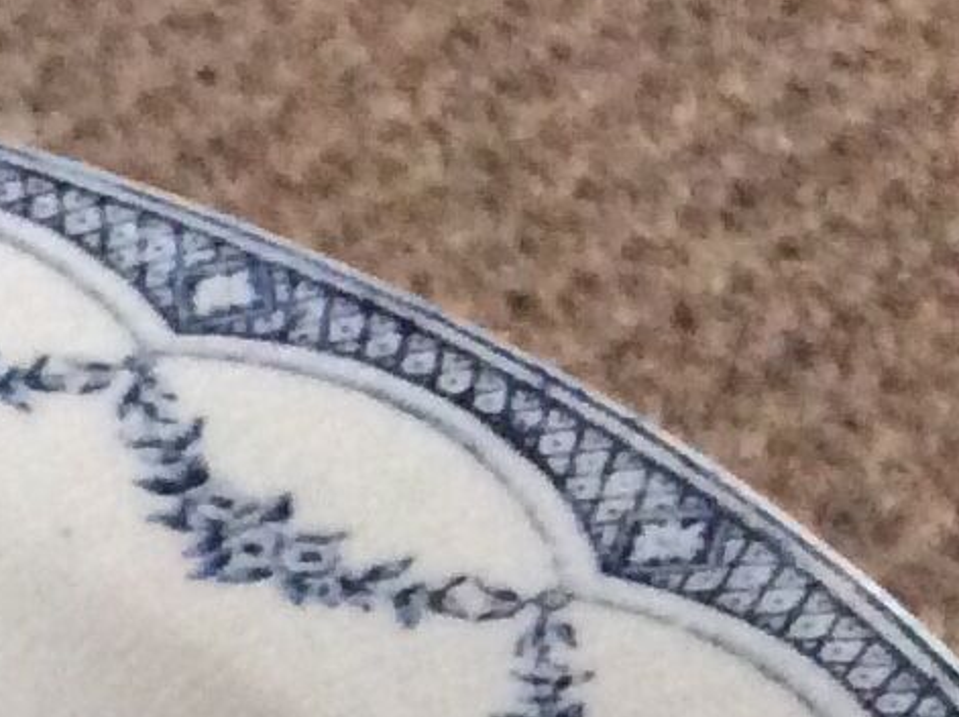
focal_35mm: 176
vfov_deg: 7.7
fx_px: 4870
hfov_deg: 10.2
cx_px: -1057
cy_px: 1841
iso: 250
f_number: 2.4
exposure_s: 1/25
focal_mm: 3.3
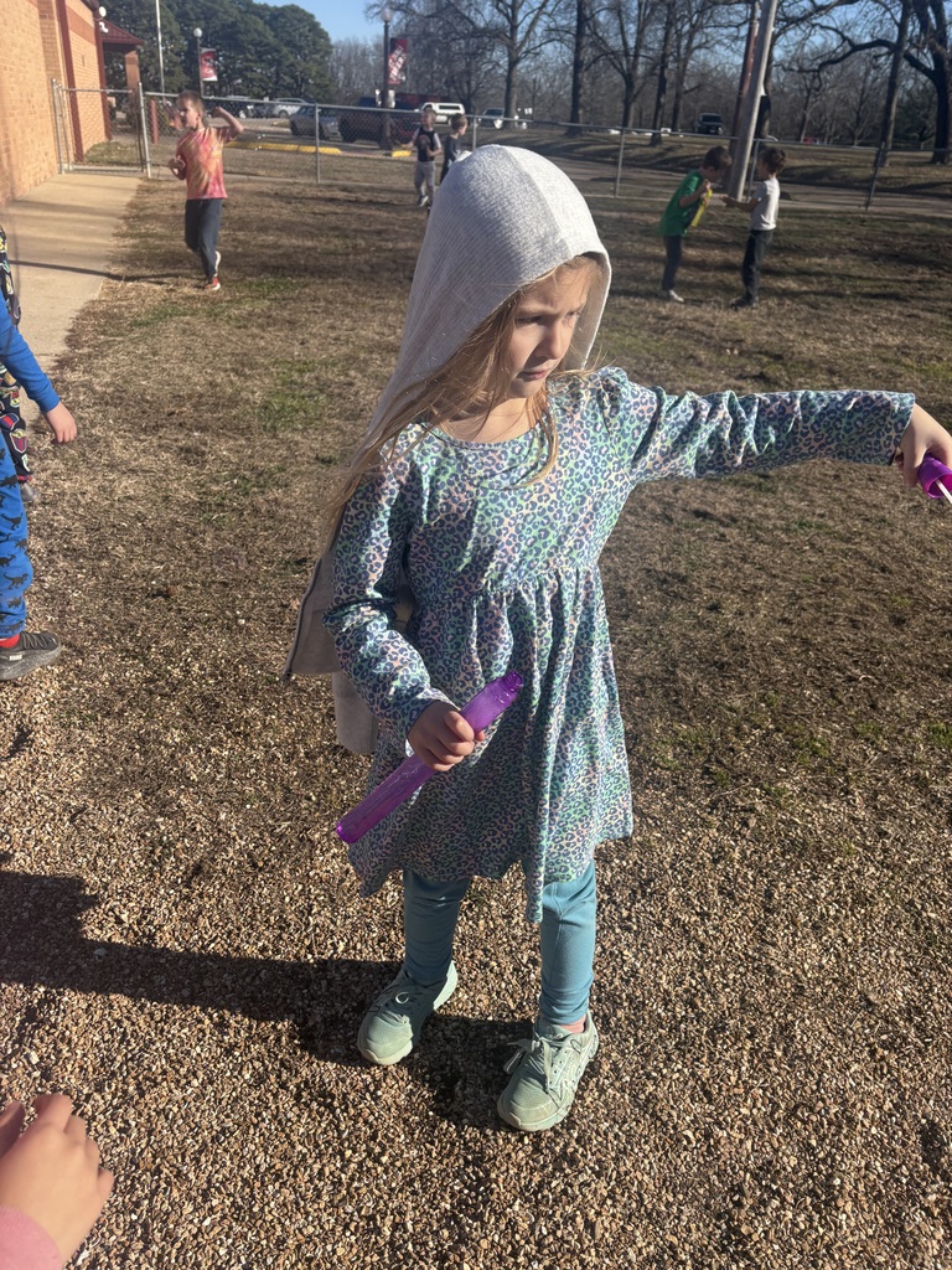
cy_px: 635
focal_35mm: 26
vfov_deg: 67.3
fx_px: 953
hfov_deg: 53.1
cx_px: 476
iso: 50
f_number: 1.6
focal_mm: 5.96
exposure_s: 1/2451
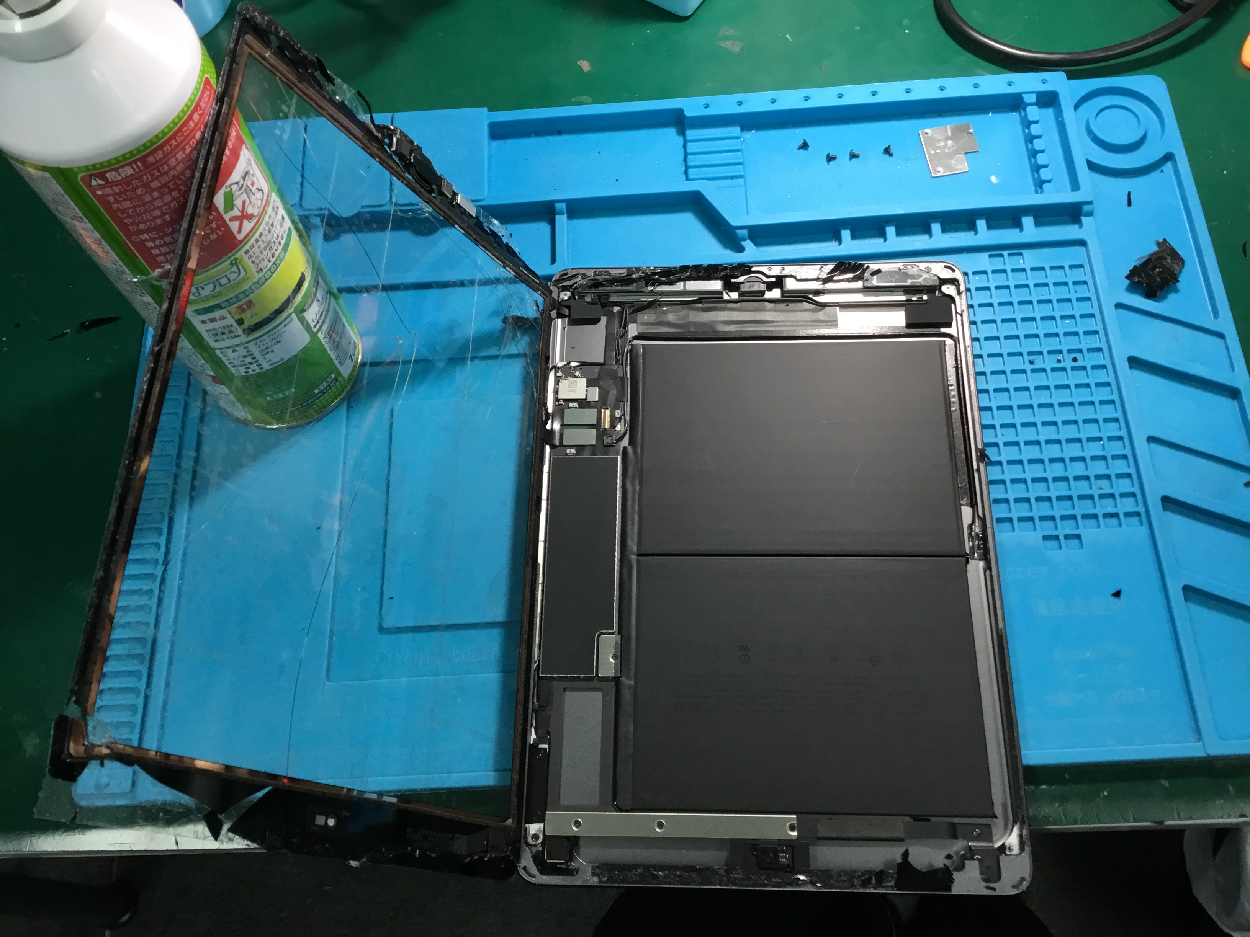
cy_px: 468
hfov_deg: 58.4
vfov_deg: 45.4
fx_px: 1119
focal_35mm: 31
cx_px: 625
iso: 64
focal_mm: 3.3
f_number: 2.4
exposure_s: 1/30
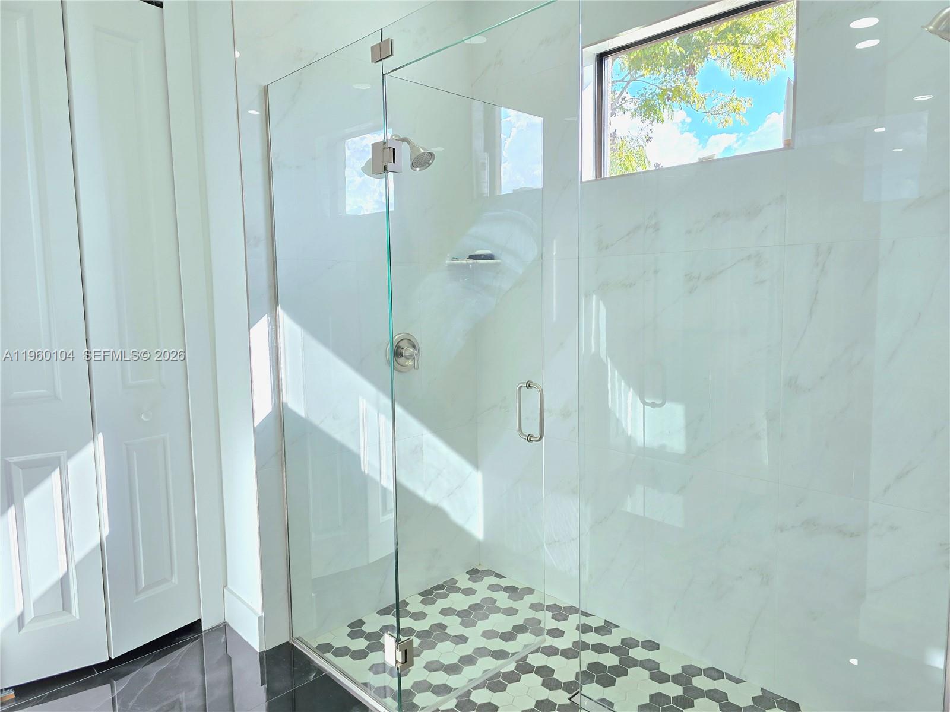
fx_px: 631
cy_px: 356
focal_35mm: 23
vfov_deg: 58.9
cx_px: 475
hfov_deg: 73.9
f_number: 1.7
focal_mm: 6.3
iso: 64
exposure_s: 1/182
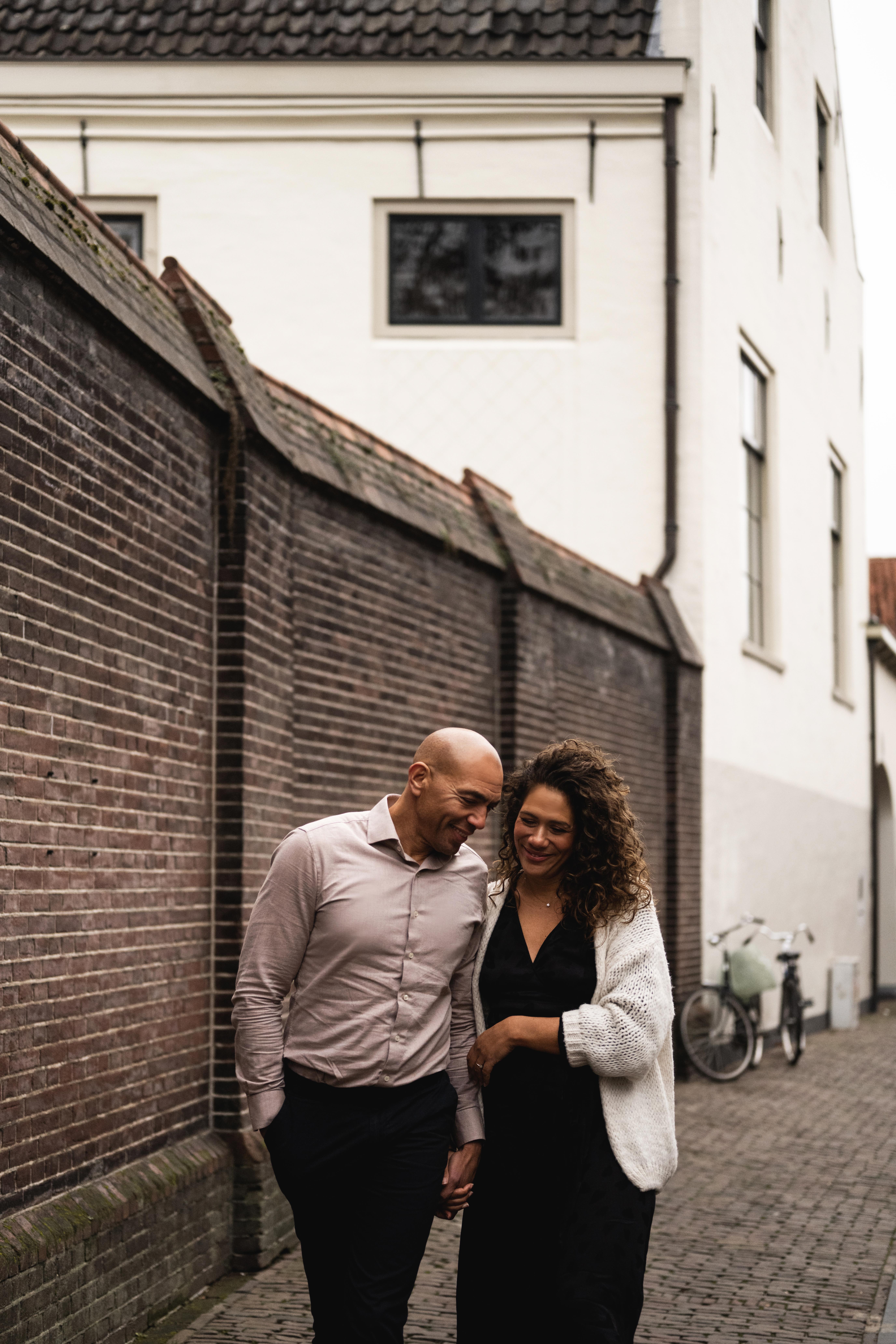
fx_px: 1867
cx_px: 448
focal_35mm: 50
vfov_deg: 39.6
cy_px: 672
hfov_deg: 27.0
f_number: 1.8
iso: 1000
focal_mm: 50
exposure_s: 1/4000
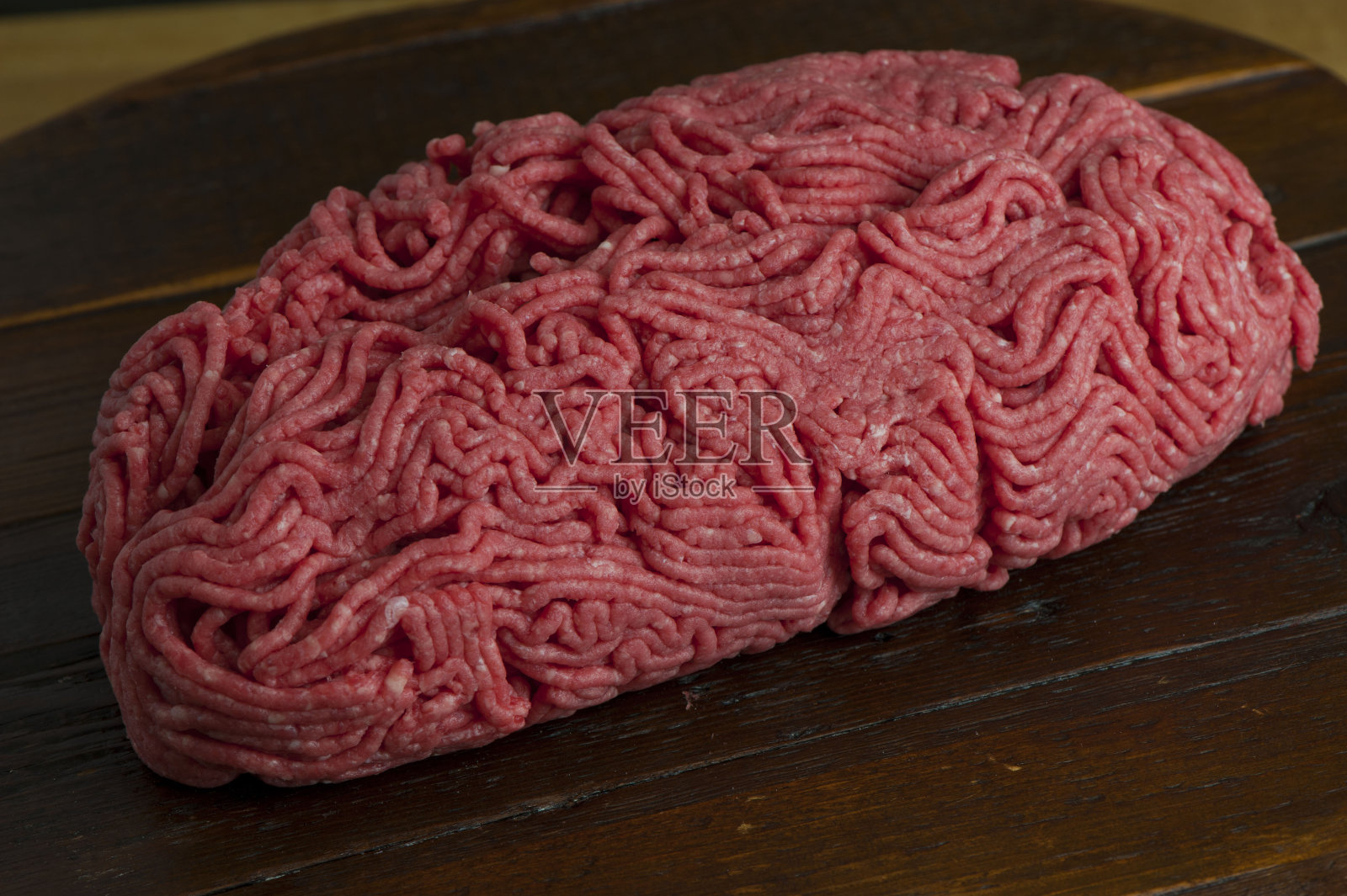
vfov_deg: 13.0
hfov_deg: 19.5
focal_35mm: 105
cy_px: 448
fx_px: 3927
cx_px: 674
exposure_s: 1/60
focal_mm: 105
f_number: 13
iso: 200
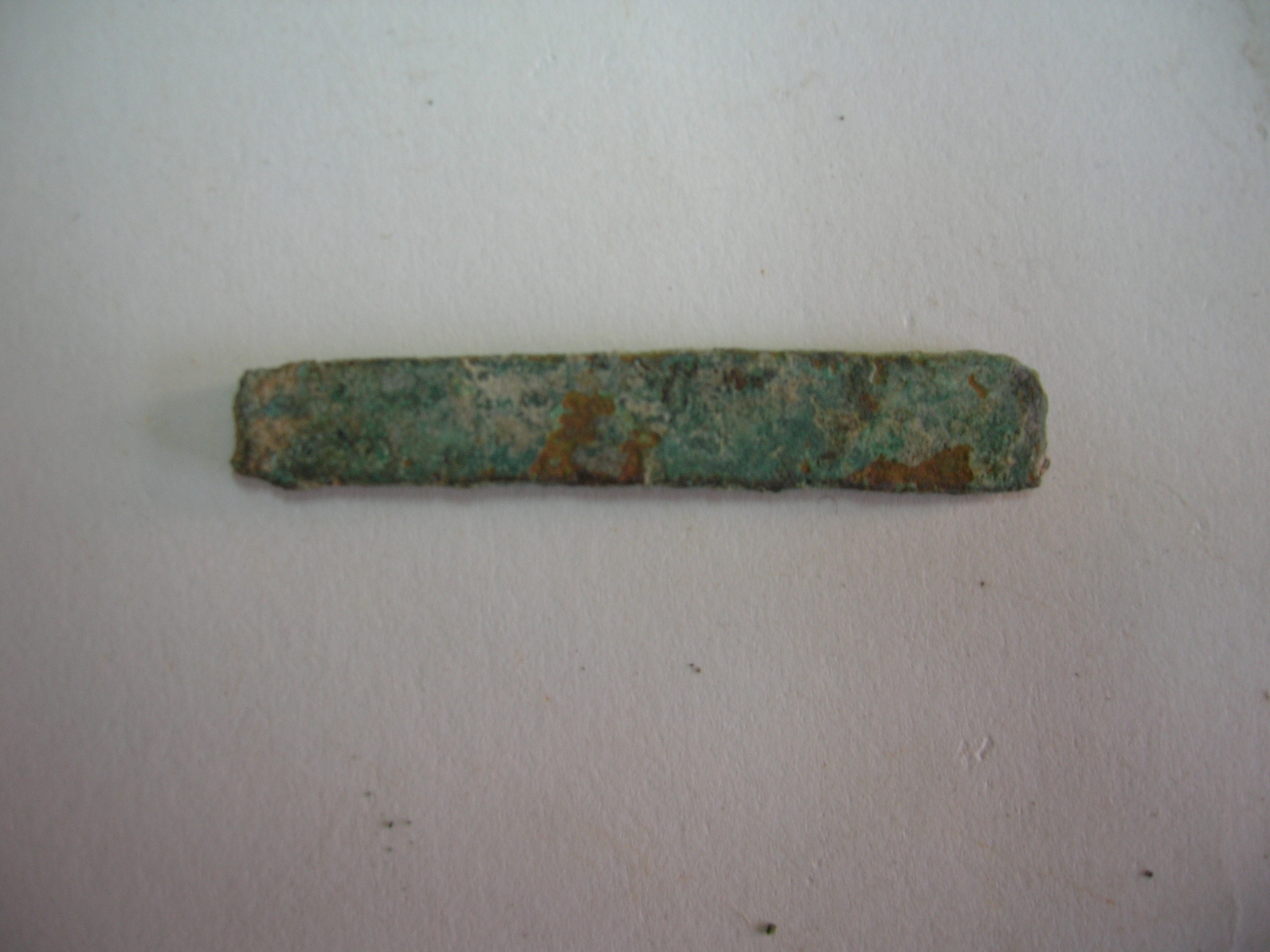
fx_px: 1247
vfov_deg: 41.8
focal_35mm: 34
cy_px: 476
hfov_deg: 54.0
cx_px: 635
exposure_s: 1/18.8
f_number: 2.9
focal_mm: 5.7
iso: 50
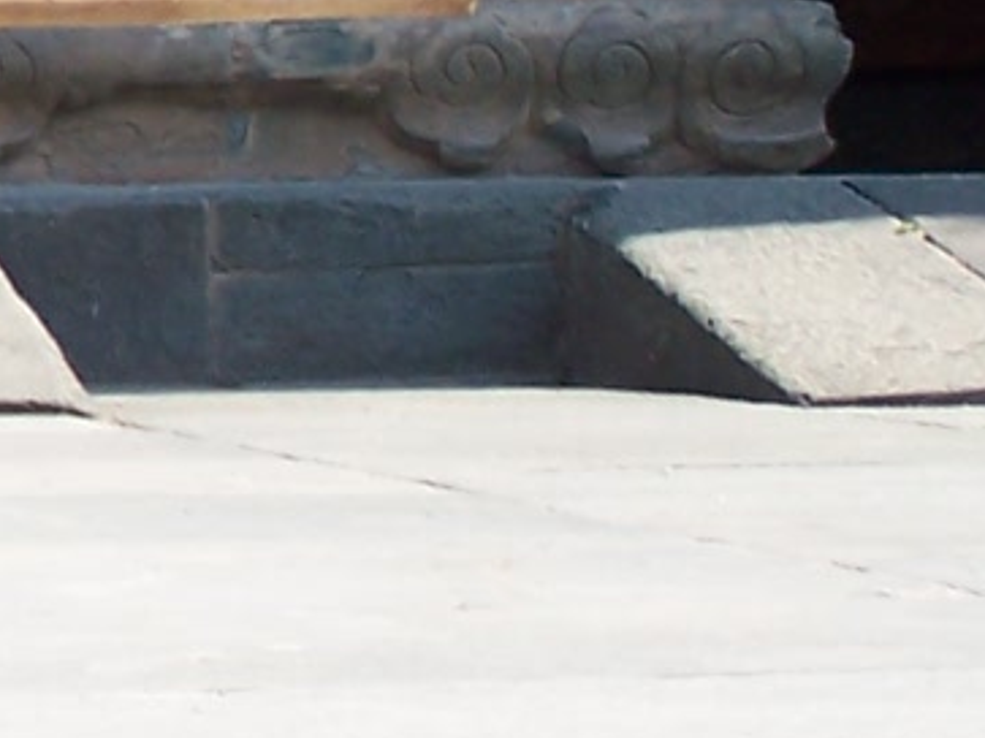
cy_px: -274
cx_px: -1191
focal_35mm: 269
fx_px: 7652
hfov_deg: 7.0
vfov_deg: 5.5
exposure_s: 1/500
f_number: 3.2
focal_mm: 9.8
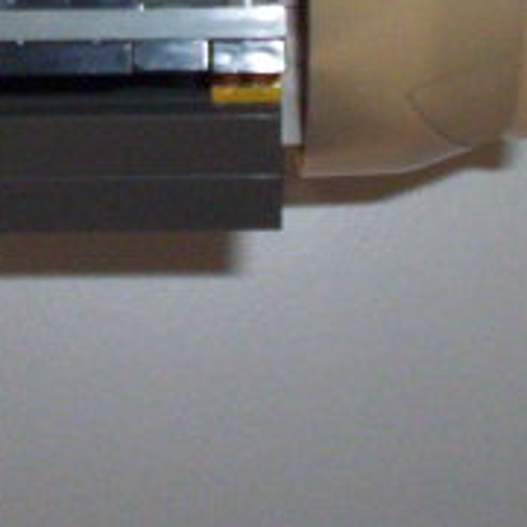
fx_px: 2635
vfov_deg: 11.1
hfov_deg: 11.4
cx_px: 97
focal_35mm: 153
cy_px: -205
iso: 140
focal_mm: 4.99
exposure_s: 1/60
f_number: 4.5
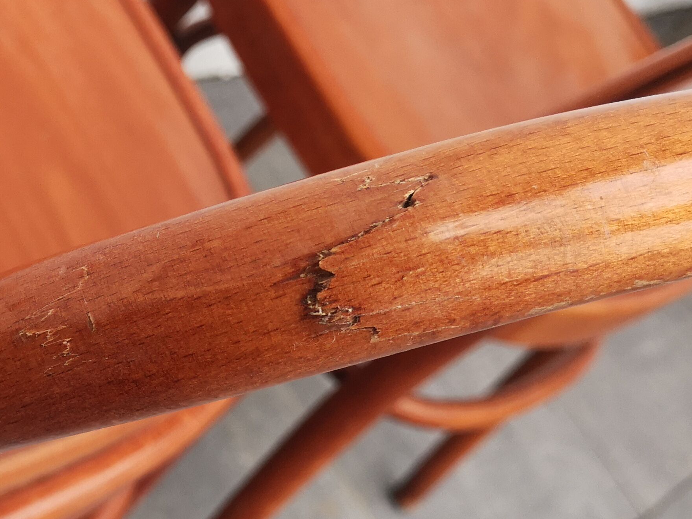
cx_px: 63
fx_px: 1219
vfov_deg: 24.0
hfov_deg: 30.2
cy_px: 286
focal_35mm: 61
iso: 160
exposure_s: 1/50
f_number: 1.8
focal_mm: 3.95
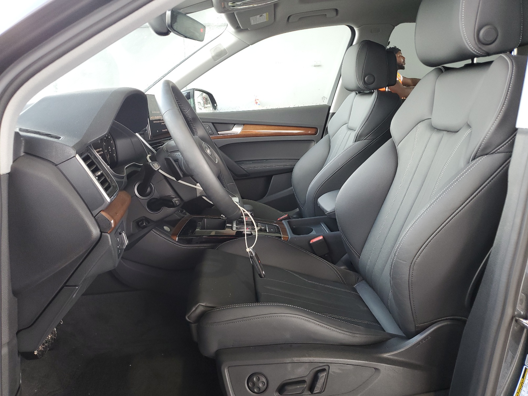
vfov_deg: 53.1
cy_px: 198
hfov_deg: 67.3
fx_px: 397
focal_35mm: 26
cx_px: 264
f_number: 1.5
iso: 90
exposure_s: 1/120
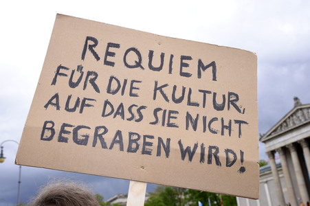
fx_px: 379
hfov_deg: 44.5
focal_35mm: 44
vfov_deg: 30.5
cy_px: 103
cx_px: 155
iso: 200
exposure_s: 1/160
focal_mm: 44
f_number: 9
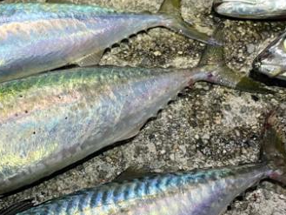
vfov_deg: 18.7
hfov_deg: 24.5
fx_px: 653
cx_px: 76
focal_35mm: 79
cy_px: 130
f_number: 1.6
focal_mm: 5.1
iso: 100
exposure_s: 1/51
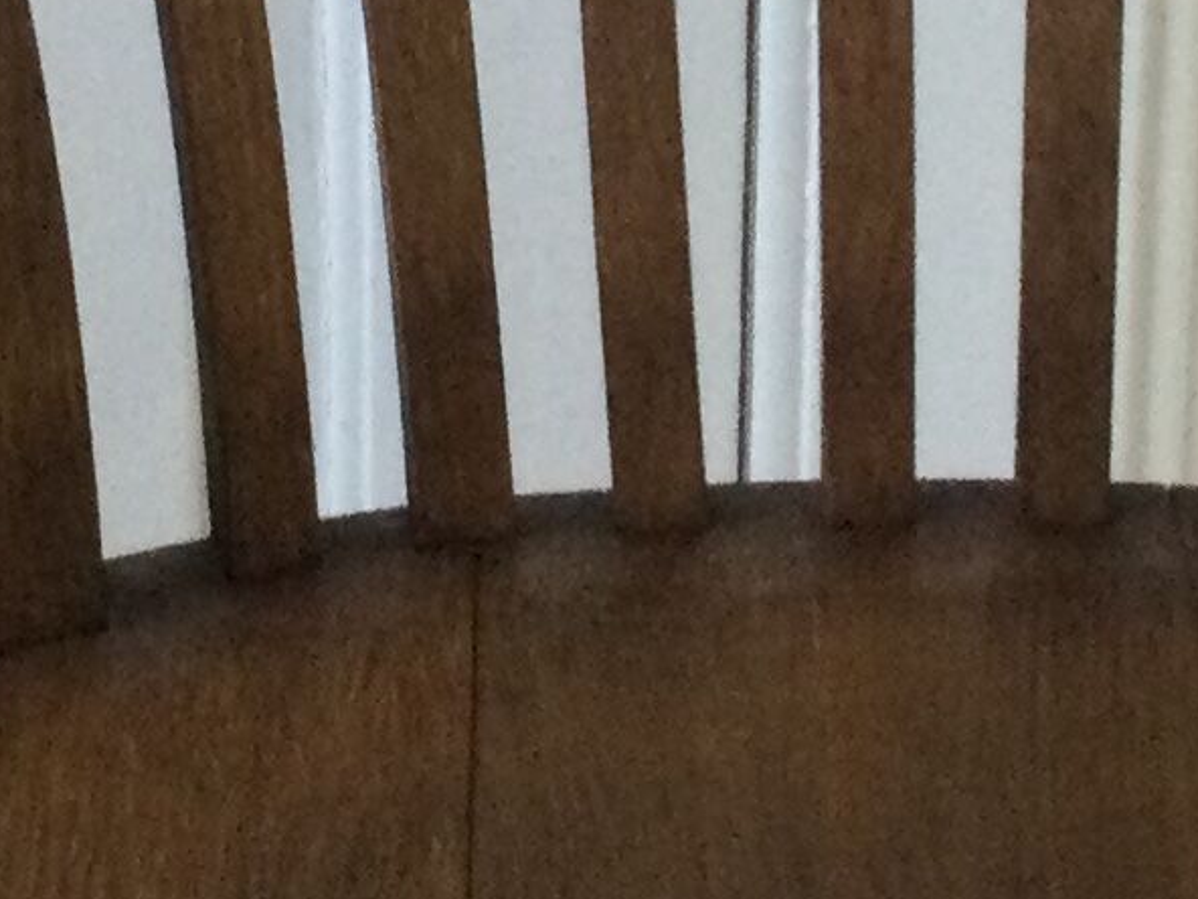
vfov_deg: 8.6
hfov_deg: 11.5
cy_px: -75
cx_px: 852
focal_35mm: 171
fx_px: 5918
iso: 160
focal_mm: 3.3
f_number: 2.4
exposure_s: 1/33
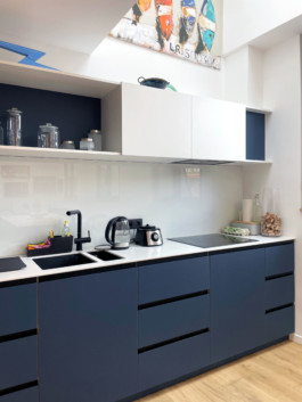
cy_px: 201
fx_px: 302
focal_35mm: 26
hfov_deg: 53.1
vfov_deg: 67.3
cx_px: 151
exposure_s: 1/100
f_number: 1.6
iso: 80
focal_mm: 4.2
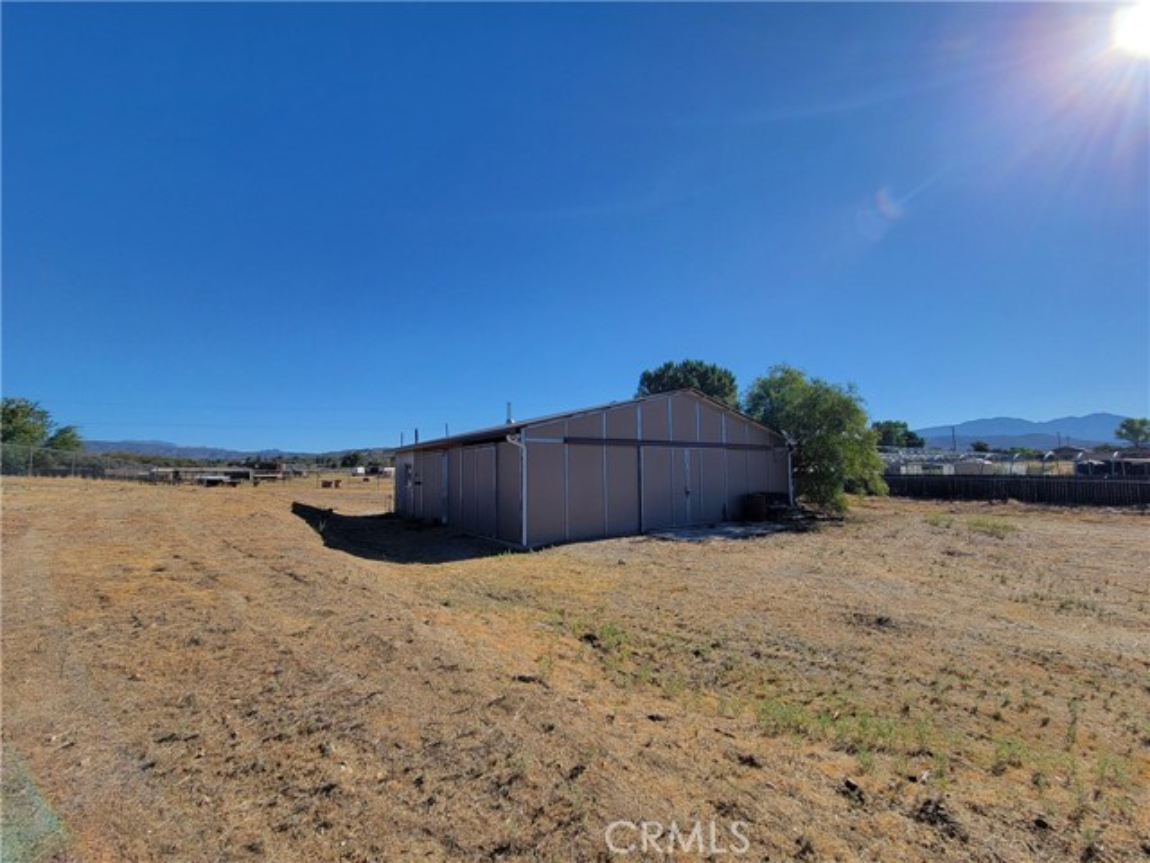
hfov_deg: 106.2
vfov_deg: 89.9
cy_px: 432
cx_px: 575
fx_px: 432
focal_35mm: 13
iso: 50
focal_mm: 2.2
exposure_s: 1/1714
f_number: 2.2
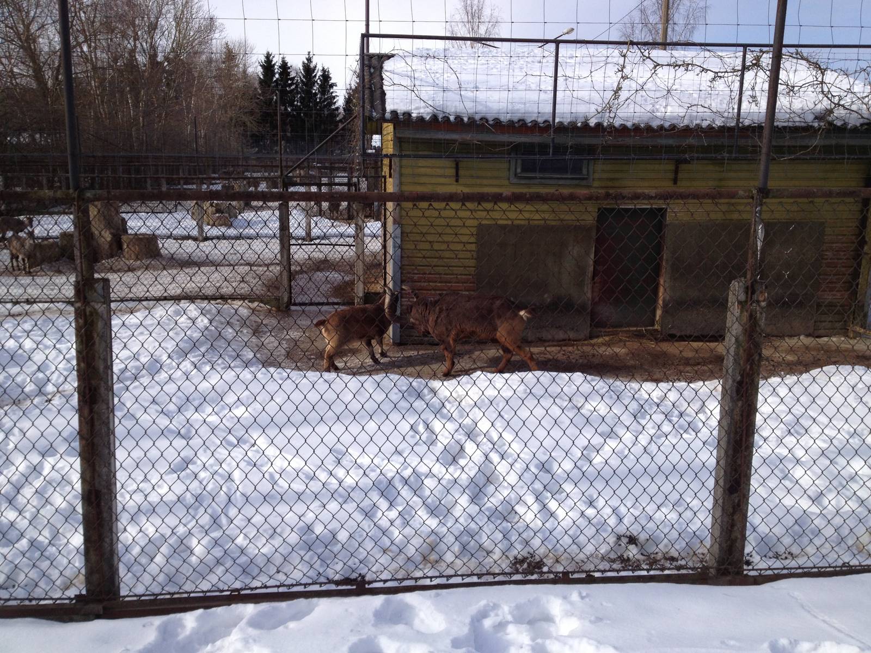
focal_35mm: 35
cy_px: 326
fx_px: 881
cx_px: 436
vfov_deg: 40.7
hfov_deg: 52.6
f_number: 2.4
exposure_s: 1/1727
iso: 50
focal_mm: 4.28
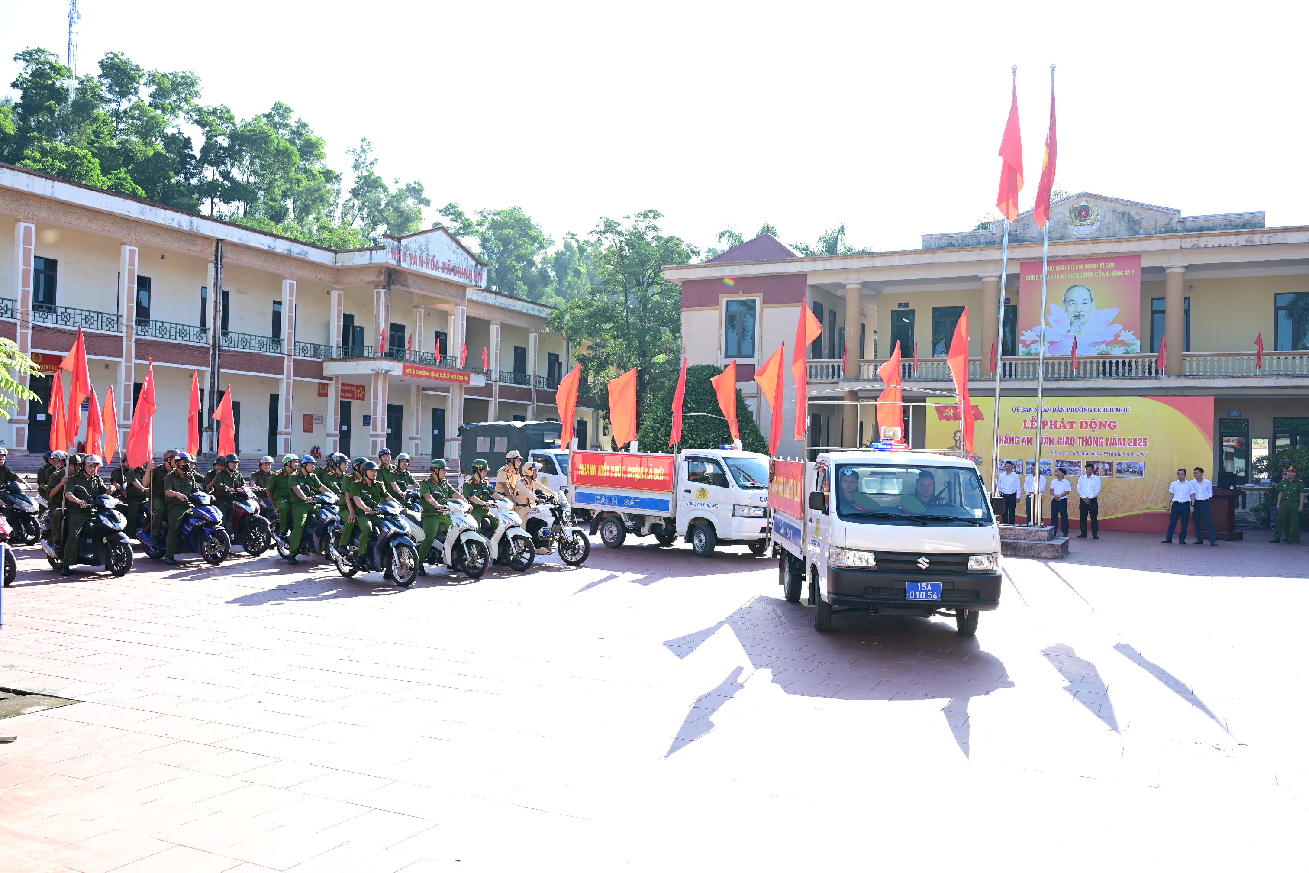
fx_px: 1054
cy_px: 436
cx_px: 654
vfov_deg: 45.0
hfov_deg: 63.7
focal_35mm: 29
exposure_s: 1/125
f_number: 4
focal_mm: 29
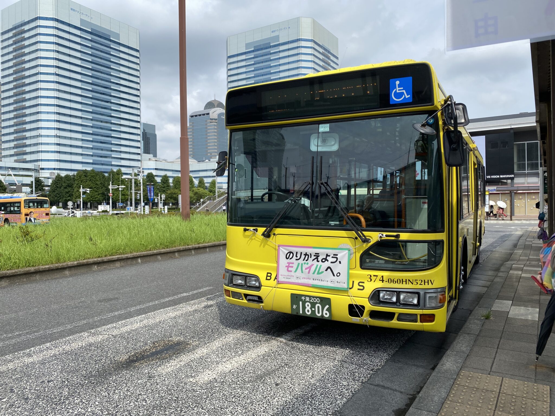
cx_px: 278
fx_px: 417
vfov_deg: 53.1
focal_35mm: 26
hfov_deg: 67.3
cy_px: 208
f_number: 1.8
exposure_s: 1/3040
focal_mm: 4.25
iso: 32
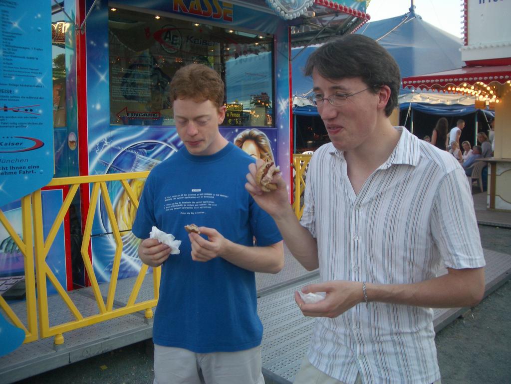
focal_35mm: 35
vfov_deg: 40.7
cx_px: 256
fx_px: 517
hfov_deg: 52.6
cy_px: 192
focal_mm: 5.8
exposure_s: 1/160
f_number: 2.6
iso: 50
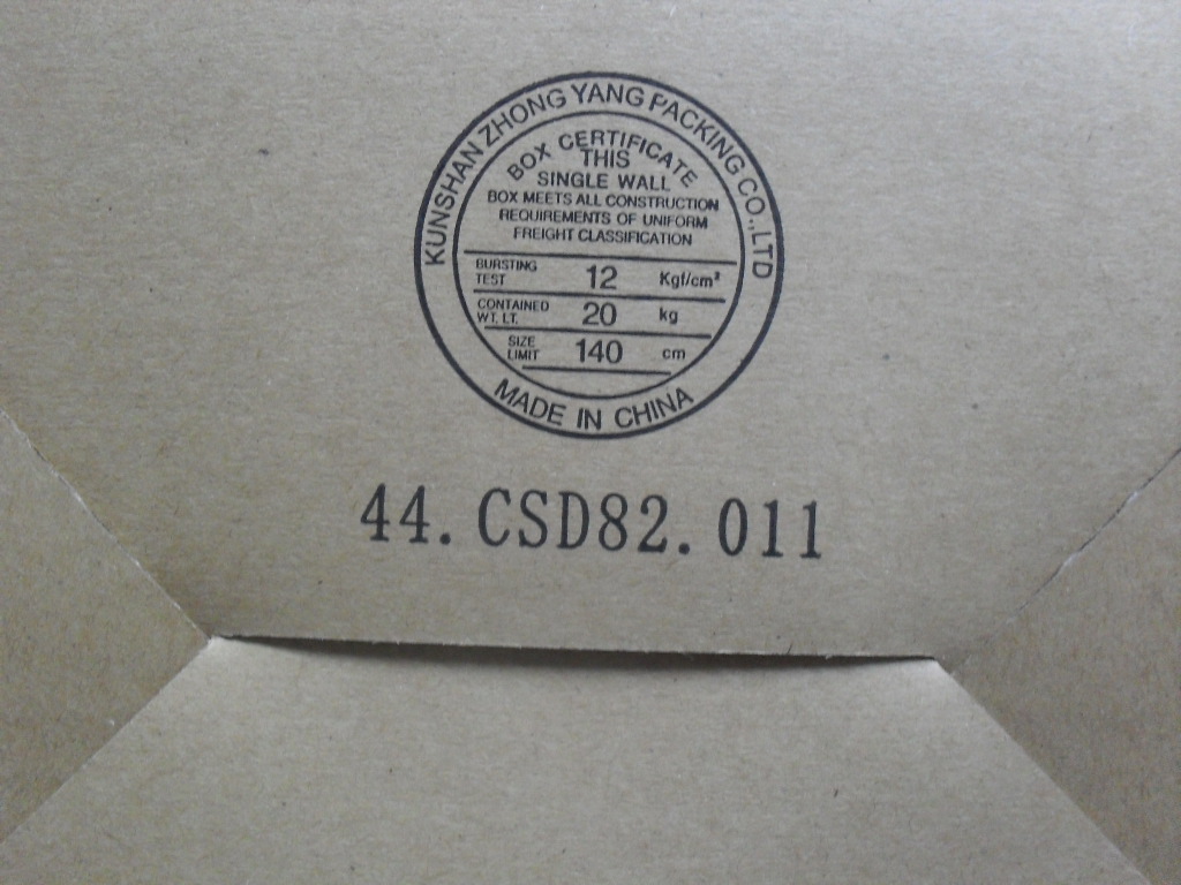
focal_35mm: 38
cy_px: 442
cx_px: 590
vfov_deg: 37.7
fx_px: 1296
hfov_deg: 49.0
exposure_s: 1/30
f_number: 2.8
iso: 200
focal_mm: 6.3
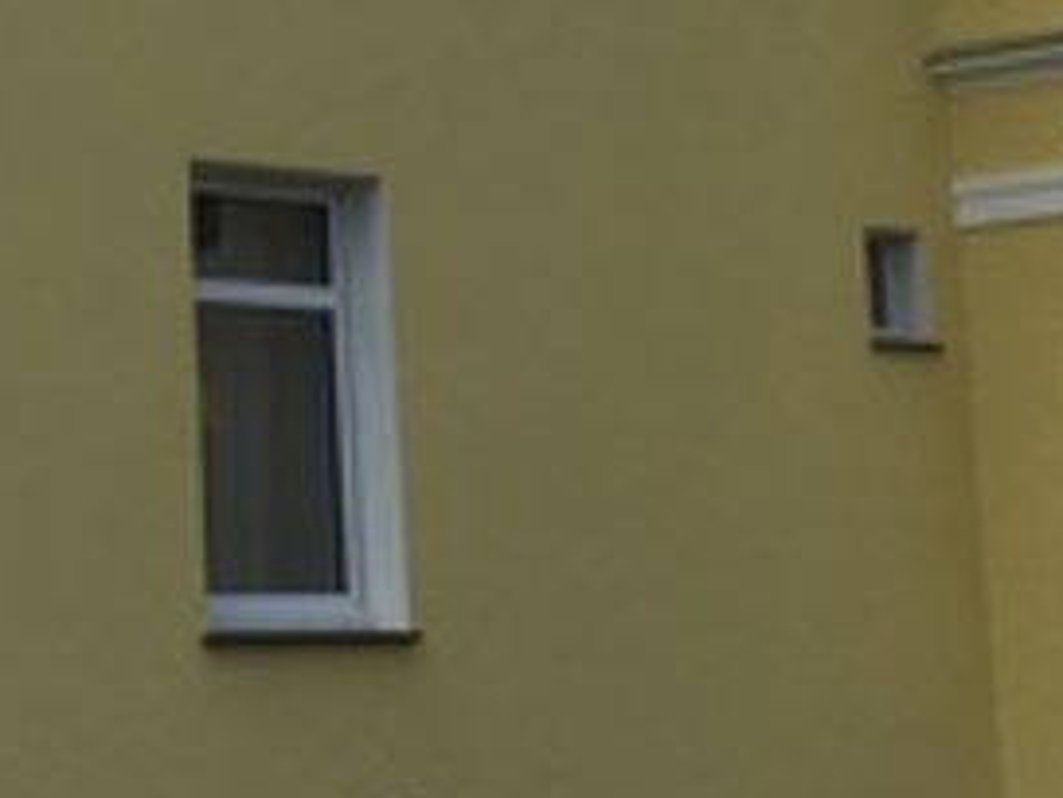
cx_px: -74
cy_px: -184
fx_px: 3931
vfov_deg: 11.3
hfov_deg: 15.1
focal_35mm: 128
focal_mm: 4.15
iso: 25
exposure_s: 1/2331
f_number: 2.2
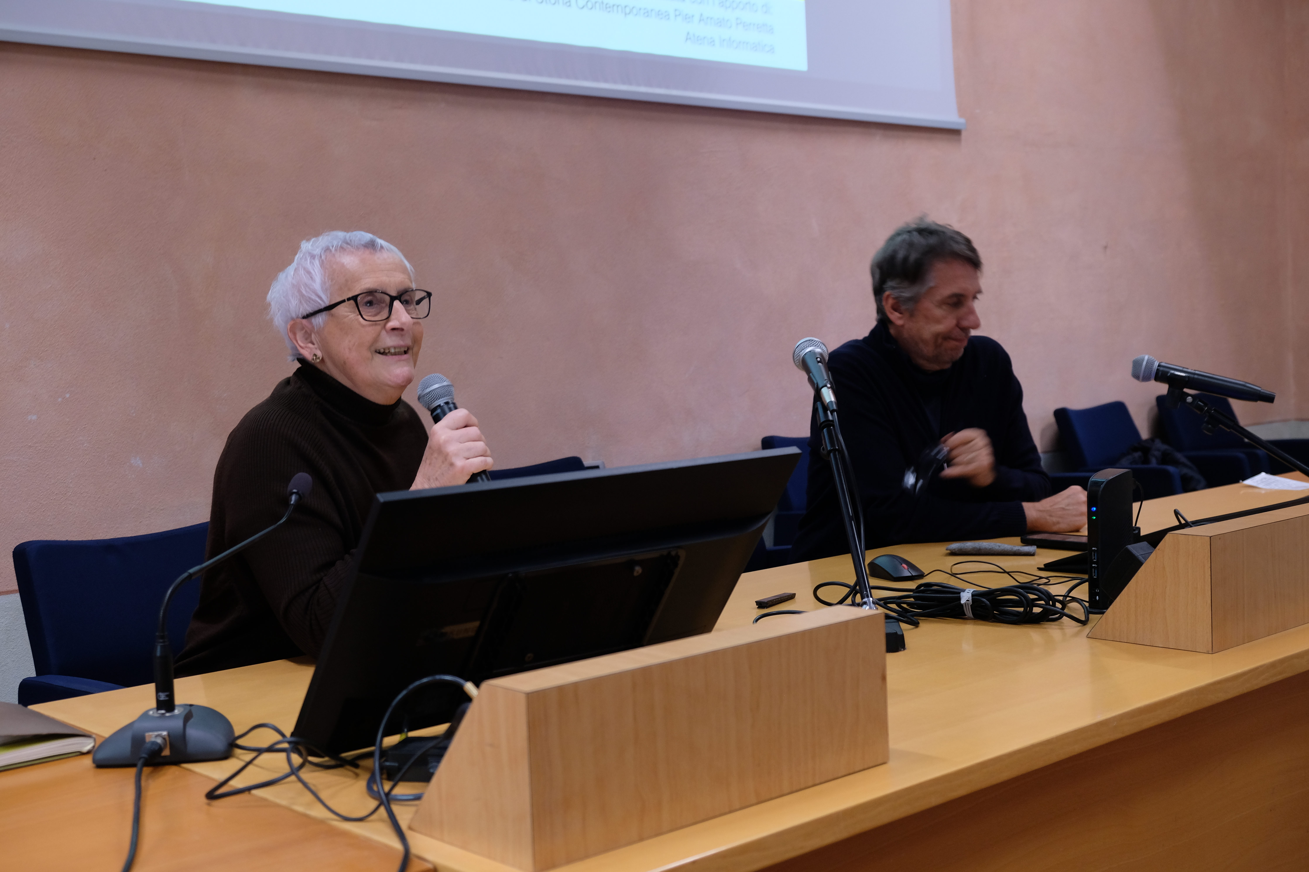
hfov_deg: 46.4
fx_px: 1527
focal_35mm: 42
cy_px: 436
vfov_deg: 31.9
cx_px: 654
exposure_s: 1/30
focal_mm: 27.7
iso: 640
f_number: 3.6
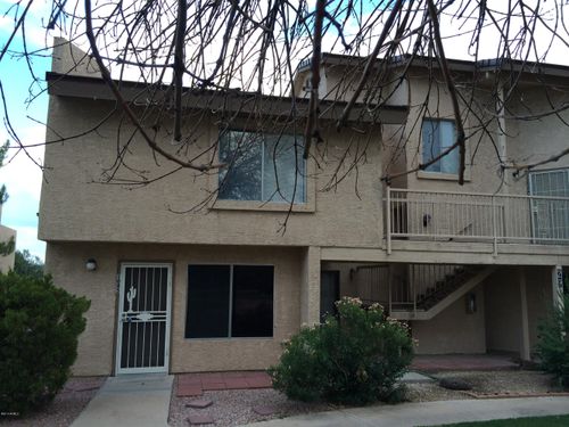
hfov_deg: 60.0
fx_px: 493
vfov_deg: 46.8
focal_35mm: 30
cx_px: 284
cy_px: 214
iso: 32
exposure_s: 1/229
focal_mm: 4.12
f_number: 2.2
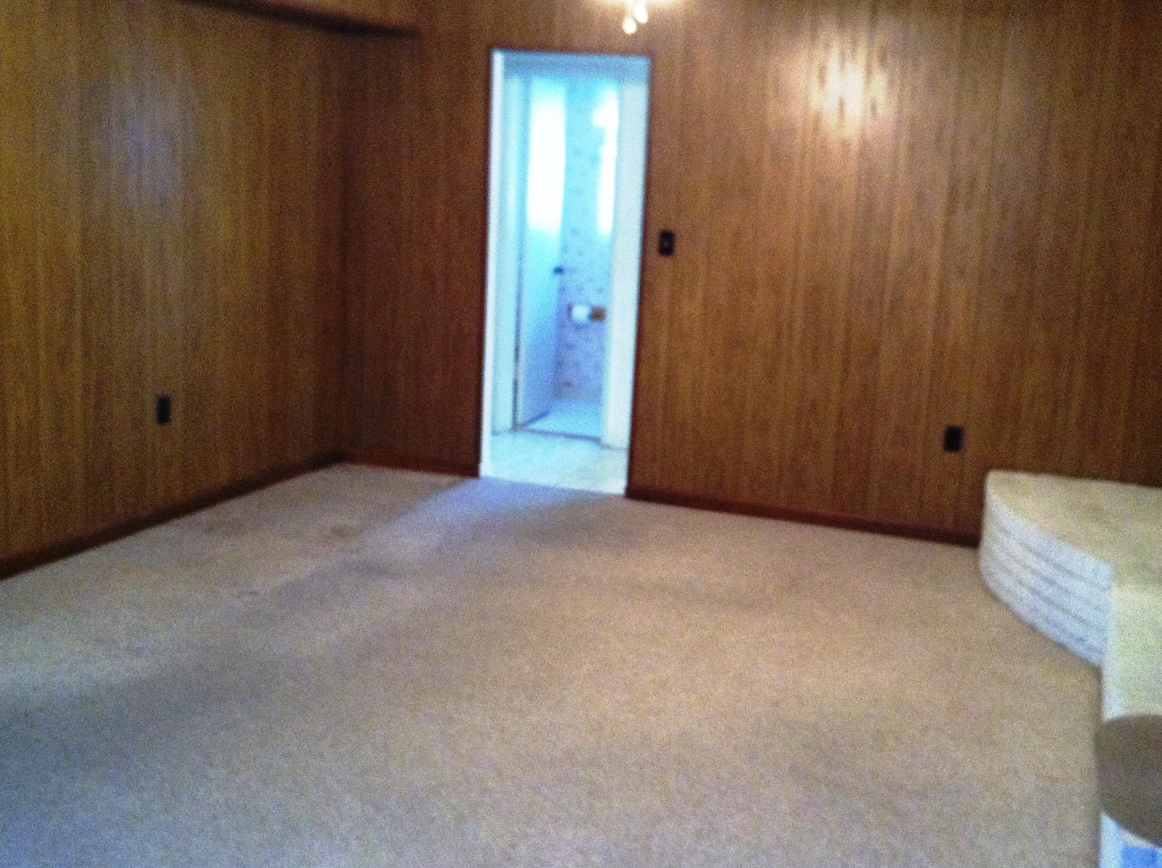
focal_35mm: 42
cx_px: 623
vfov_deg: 34.3
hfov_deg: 44.8
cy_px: 419
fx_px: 1408
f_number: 2.8
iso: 500
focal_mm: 3.85
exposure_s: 1/17
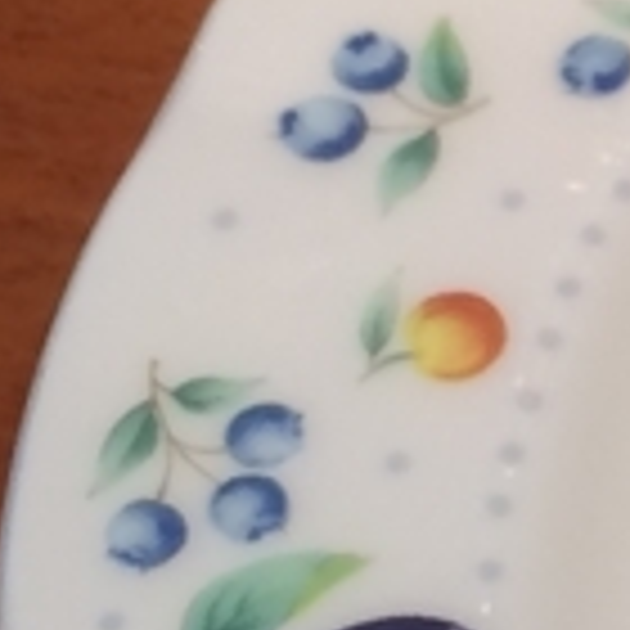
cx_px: 1629
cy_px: 117
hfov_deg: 7.4
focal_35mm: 219
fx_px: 4509
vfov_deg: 8.0
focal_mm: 4.15
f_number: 2.2
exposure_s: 1/30
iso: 40
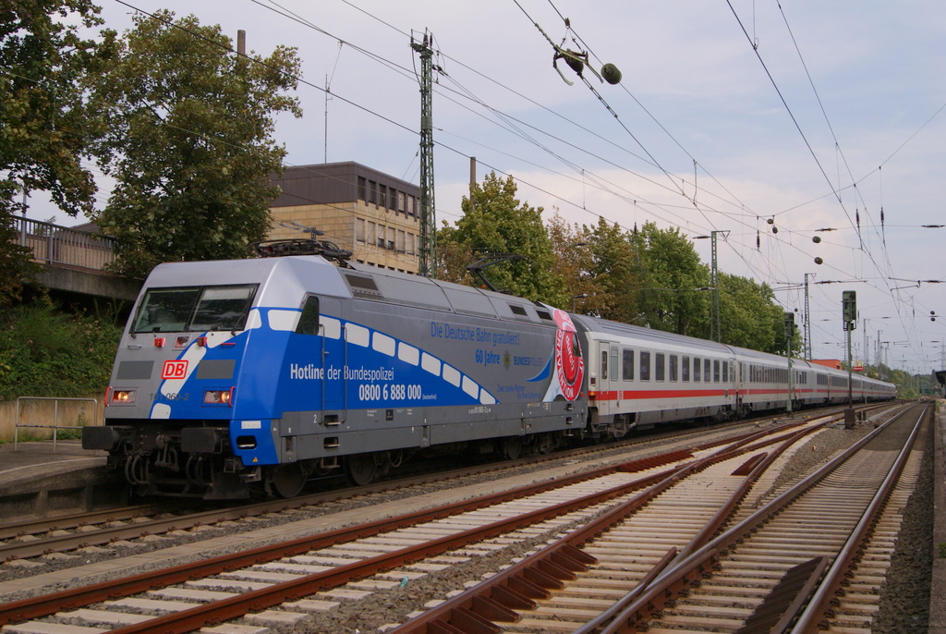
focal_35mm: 42
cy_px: 317
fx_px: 1105
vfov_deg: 32.0
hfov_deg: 46.3
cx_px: 473
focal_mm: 28
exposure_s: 1/1000
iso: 200
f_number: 10
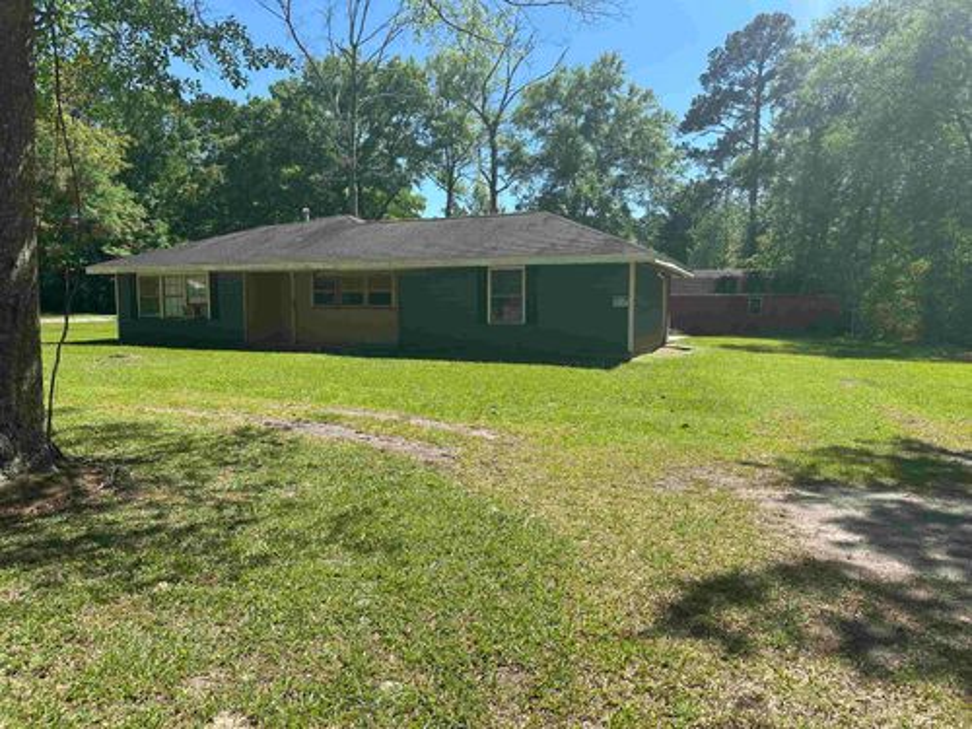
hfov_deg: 71.6
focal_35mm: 24
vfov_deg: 56.8
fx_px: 674
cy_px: 364
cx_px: 486
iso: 80
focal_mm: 6.86
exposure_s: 1/2732
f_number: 1.78
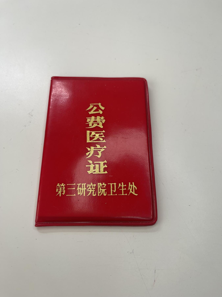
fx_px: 214
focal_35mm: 25
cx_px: 111
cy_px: 148
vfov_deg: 69.4
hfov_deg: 54.9
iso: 32
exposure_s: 1/335
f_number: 1.6
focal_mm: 5.1
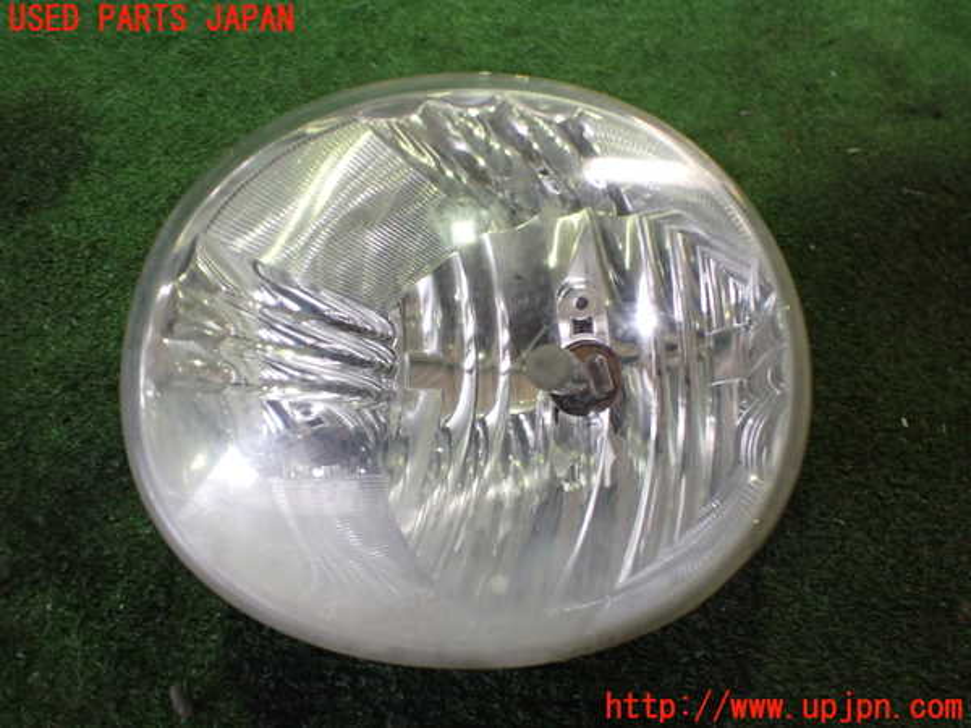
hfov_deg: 60.0
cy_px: 364
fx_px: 842
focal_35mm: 30
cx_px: 486
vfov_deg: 46.8
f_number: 2.3
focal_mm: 5.4
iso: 800
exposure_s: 1/125
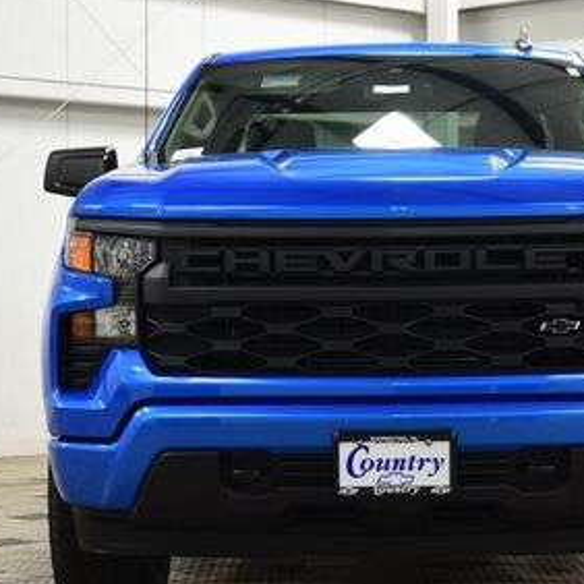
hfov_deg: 16.7
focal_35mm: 104
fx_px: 1985
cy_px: 297
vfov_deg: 16.7
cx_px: 400
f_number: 6.3
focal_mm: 36
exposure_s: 1/15
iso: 560
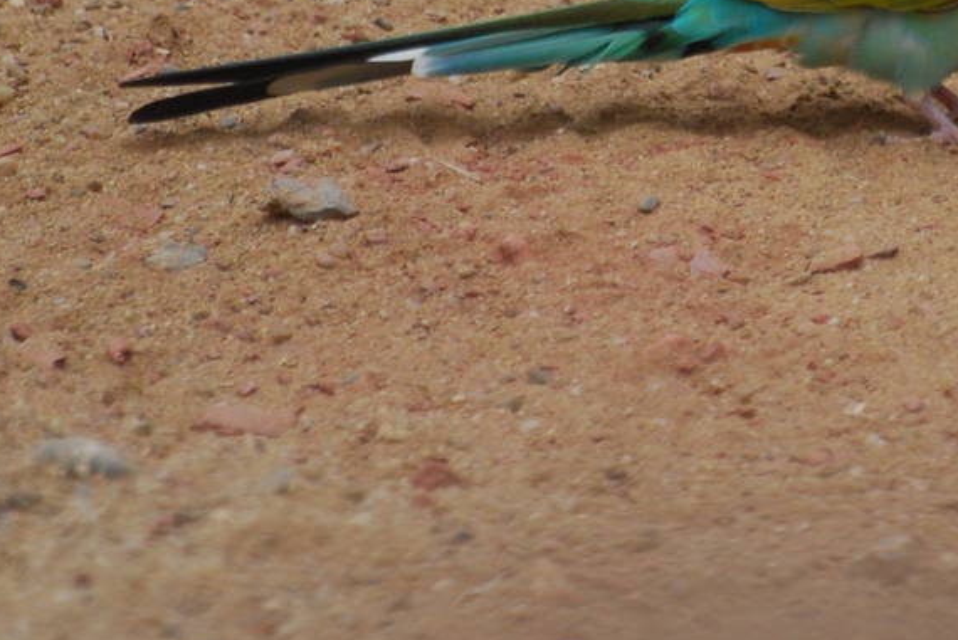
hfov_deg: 1.6
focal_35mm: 1264
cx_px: 960
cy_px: -134
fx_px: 33661
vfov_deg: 1.1
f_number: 5.6
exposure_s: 1/125
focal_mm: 300
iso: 320
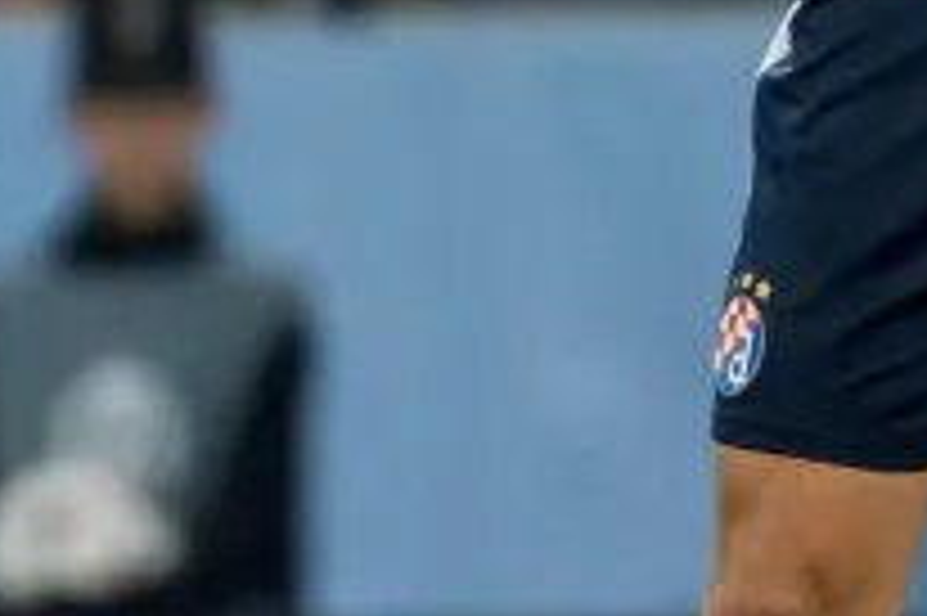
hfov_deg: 1.0
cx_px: 1678
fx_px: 52332
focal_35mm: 2034
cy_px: -508
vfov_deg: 0.7
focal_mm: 550
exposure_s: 1/640
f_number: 5.6
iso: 4000
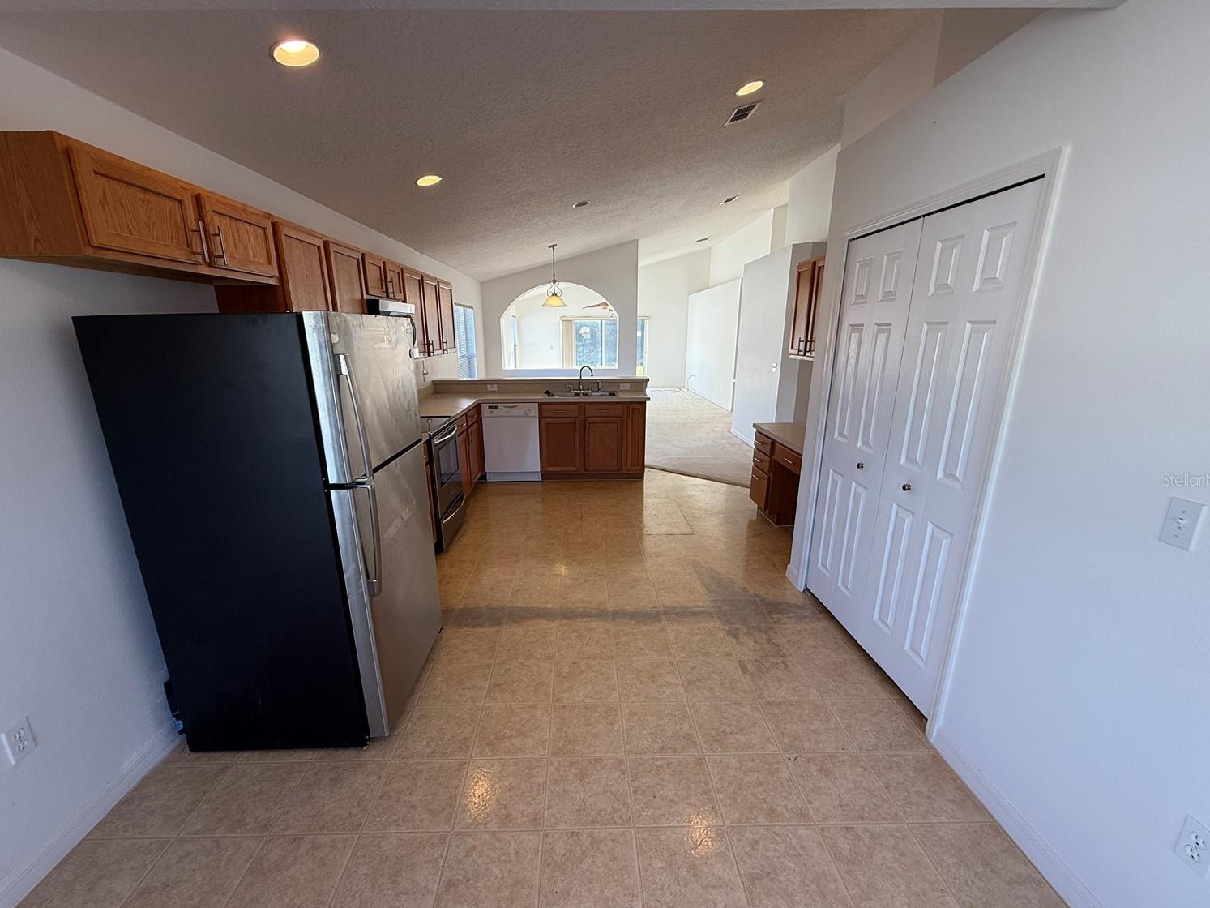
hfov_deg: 98.1
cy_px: 479
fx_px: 524
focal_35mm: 15
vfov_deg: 81.7
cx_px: 589
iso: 80
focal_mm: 2.22
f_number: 2.2
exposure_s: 1/120
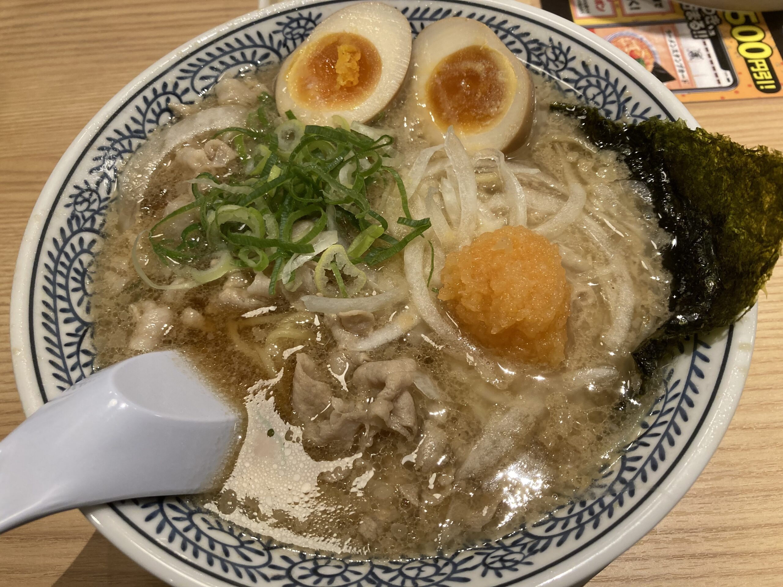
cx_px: 392
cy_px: 294
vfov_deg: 49.7
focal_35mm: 28
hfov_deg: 63.4
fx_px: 633
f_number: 1.8
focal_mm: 3.99
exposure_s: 1/60
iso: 125
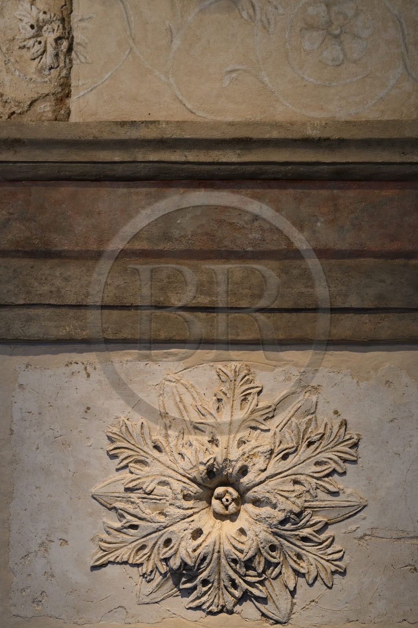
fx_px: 958
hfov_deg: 24.6
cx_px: 209
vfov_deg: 36.3
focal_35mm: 55
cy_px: 314
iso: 1600
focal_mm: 55
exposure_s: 1/160
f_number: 5
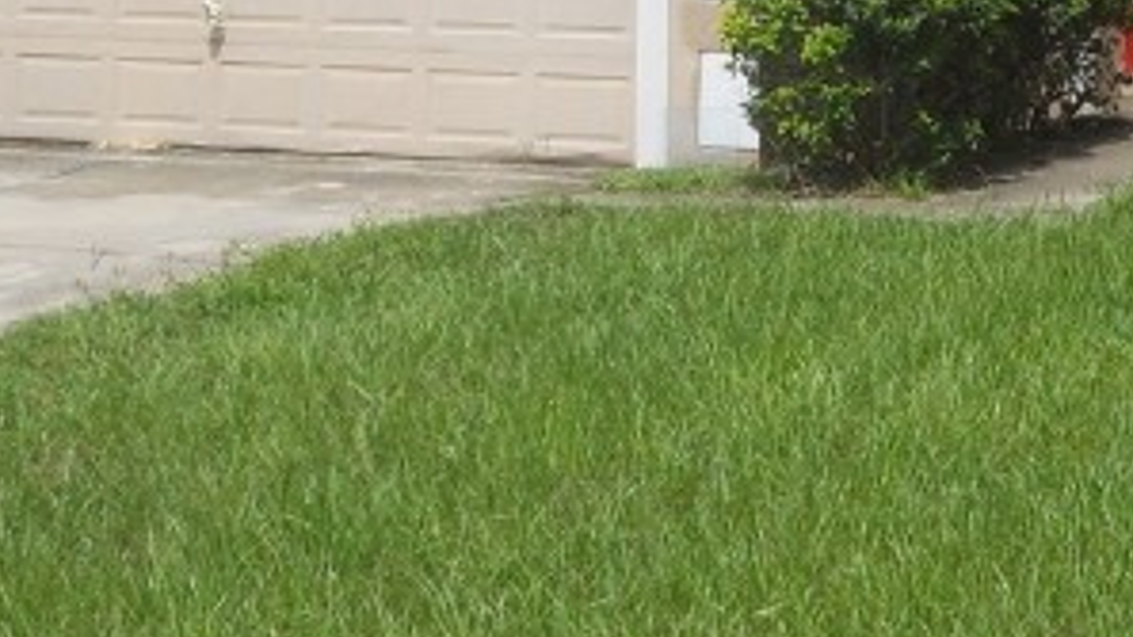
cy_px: 15
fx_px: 3154
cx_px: 1053
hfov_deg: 19.9
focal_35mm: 105
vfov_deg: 11.4
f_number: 5.4
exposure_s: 1/400
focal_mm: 5
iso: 80
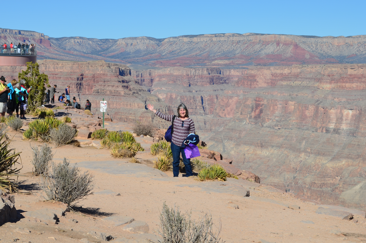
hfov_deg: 24.7
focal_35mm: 82
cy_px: 122
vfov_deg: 16.5
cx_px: 183
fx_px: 837
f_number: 13
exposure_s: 1/200
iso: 100
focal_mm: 55
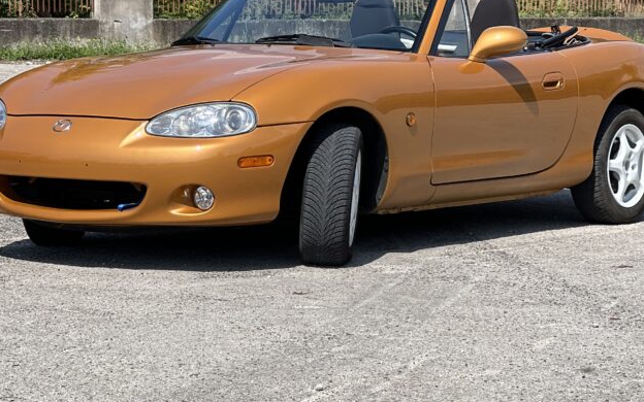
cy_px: 123
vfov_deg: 9.8
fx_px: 2352
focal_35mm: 134
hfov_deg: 15.6
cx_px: 312
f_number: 2.8
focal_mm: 9
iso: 32
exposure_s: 1/827
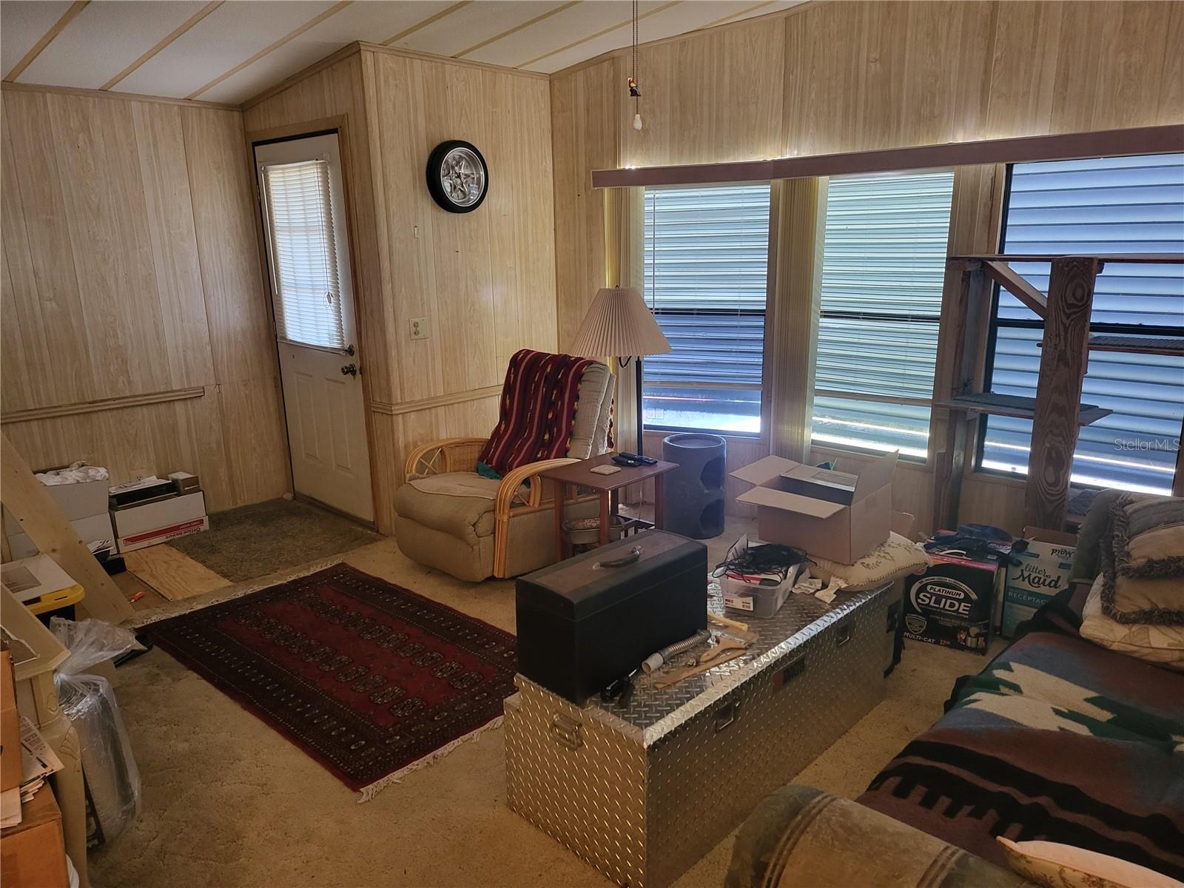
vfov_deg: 56.8
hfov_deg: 71.6
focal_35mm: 24
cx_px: 592
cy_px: 444
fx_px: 821
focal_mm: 5
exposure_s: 1/40
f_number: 1.8
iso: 400
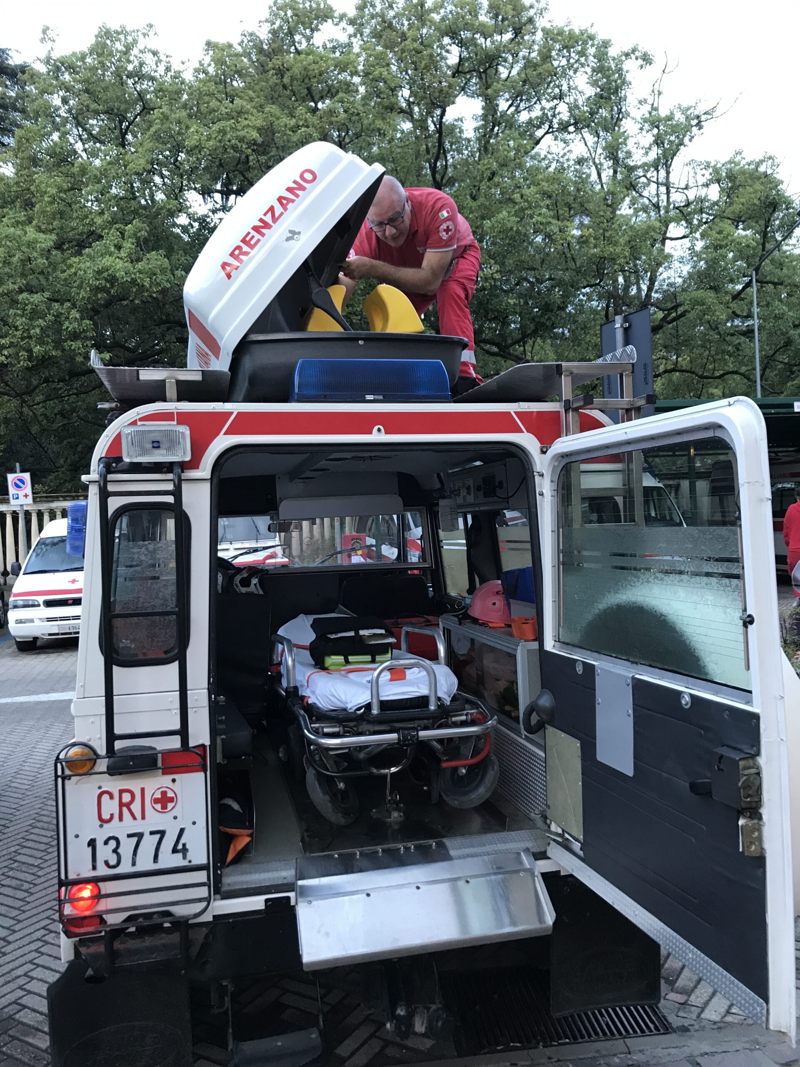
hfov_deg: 49.7
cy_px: 534
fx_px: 863
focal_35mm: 28
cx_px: 400
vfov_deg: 63.4
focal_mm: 3.99
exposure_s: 1/20
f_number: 1.8
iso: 32
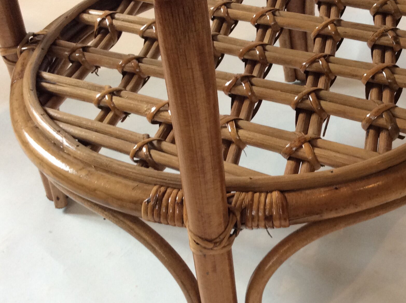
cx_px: 291
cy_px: 186
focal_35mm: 53
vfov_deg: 27.4
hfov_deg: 35.6
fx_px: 621
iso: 80
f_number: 2.4
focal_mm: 3.3
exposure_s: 1/25
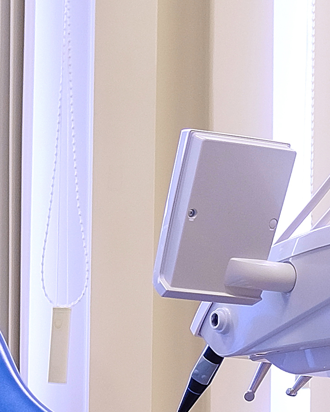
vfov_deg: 7.4
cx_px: 787
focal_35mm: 259
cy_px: 413
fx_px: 3160
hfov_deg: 5.8
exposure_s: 1/125
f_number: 2
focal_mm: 35
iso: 400
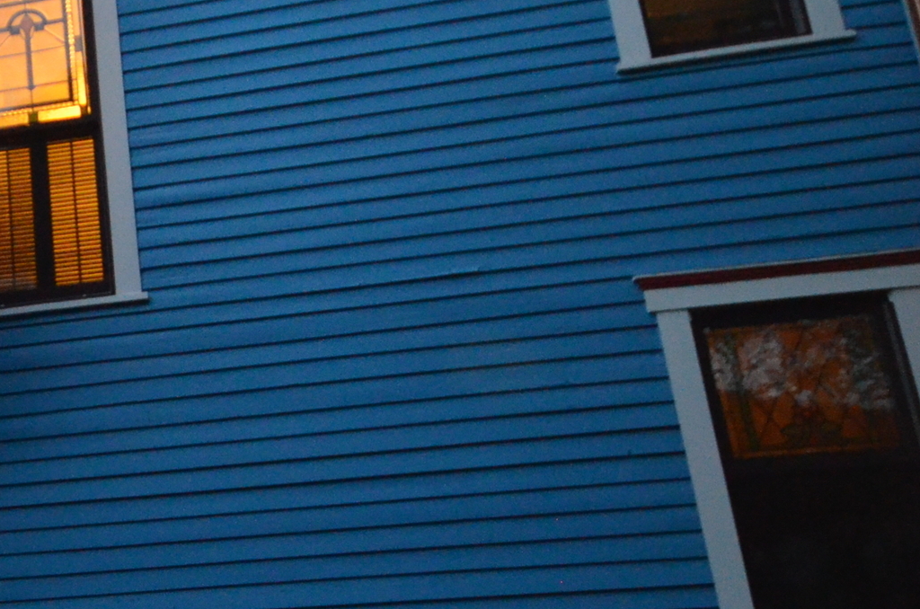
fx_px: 1147
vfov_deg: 29.7
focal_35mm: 45
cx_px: -98
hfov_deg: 36.7
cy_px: 338
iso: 3200
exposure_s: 1/25
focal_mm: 10
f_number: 3.5
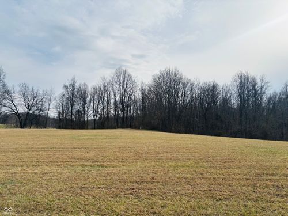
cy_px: 108
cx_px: 144
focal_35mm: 26
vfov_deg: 53.1
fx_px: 216
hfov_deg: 67.3
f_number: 1.6
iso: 50
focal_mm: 5.96
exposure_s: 1/5618
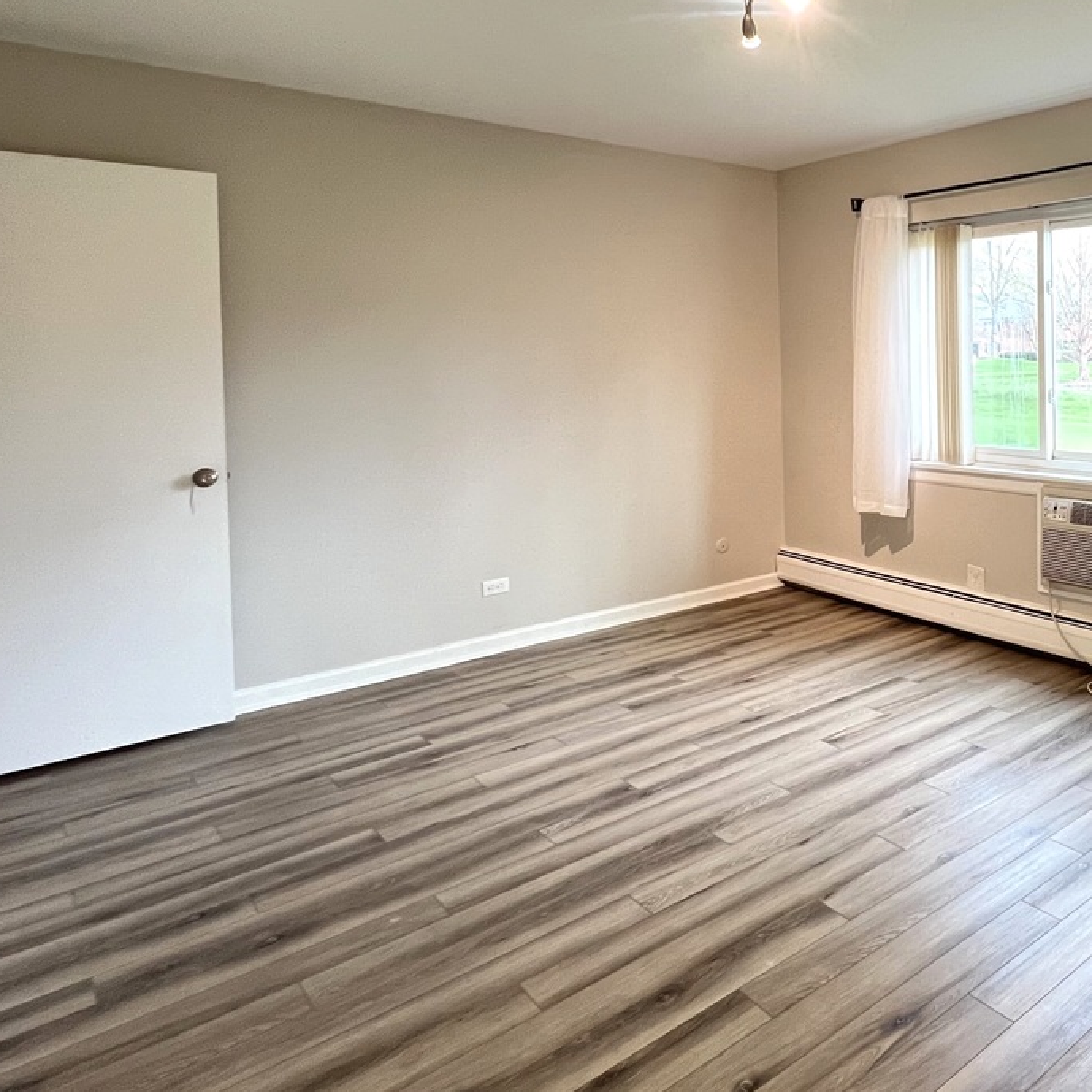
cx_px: 992
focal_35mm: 24
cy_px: 379
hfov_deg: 55.8
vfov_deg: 63.6
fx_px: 857
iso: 250
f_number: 1.8
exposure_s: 1/60
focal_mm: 1.57
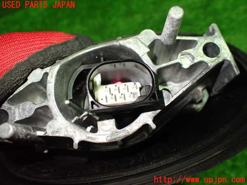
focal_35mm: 30
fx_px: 214
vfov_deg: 46.8
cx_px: 124
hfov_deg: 60.0
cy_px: 92
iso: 500
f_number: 2.3
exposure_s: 1/125
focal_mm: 5.4
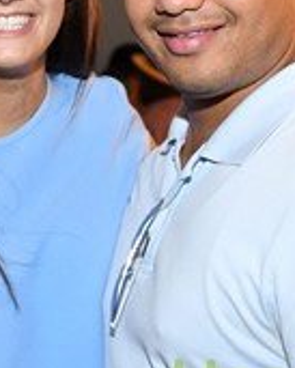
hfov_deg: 12.1
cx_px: 99
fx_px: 1385
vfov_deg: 15.1
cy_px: 85
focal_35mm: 127
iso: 800
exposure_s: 1/100
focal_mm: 28
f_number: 3.2
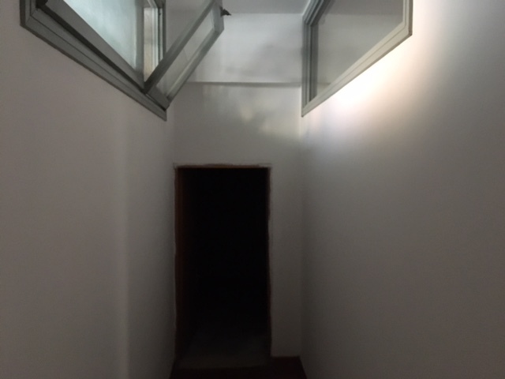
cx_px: 252
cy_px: 190
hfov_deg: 61.7
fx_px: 423
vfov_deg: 48.2
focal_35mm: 29
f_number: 2.2
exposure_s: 1/17
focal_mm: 4.15
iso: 320
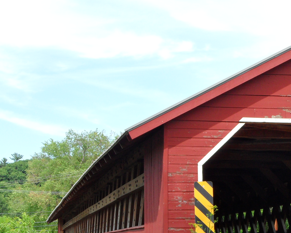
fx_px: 792
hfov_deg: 20.4
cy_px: 168
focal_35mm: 92
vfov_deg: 16.6
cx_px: 265
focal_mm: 8.2
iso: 80
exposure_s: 1/180
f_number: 5.4
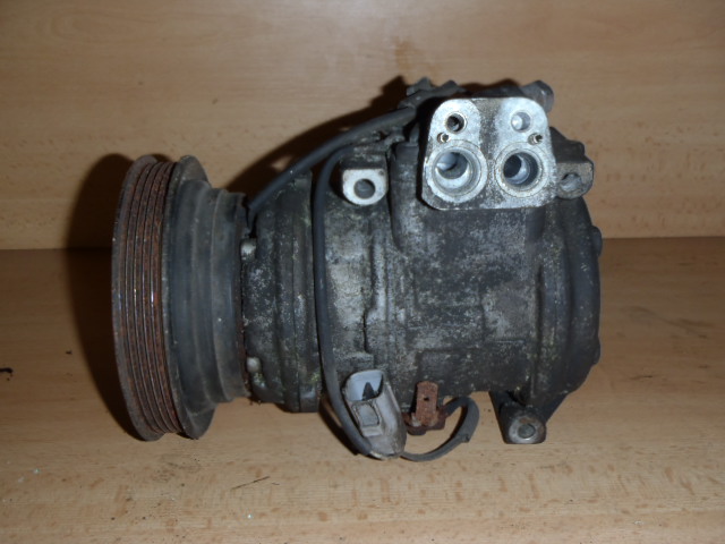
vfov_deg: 37.7
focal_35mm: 38
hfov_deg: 49.0
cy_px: 272
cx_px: 362
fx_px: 796
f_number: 4.6
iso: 100
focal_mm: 6.83
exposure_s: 1/40
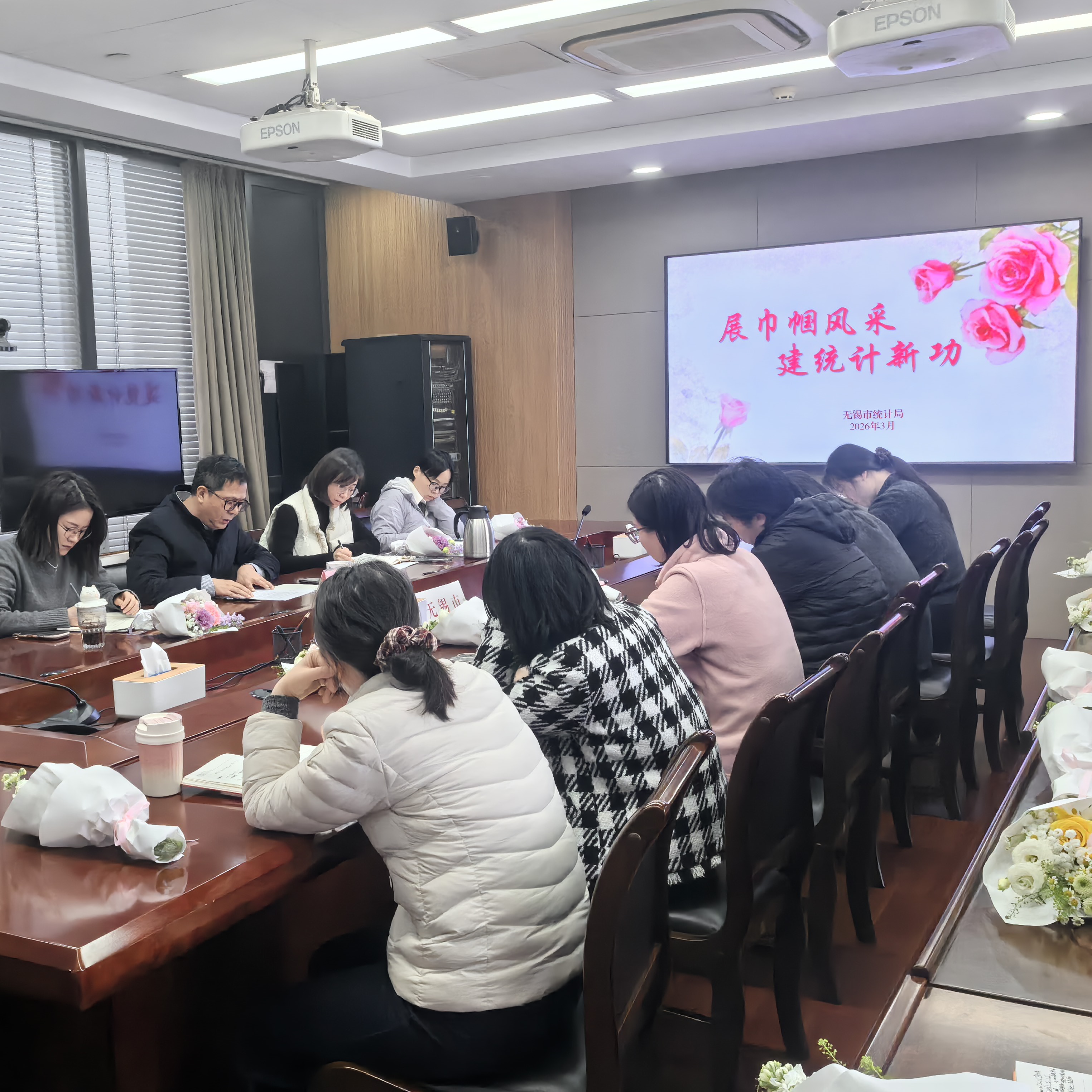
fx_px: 1356
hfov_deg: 43.3
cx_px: 378
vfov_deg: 43.9
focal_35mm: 38
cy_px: 542
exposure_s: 1/100
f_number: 4
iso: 400
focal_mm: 5.75
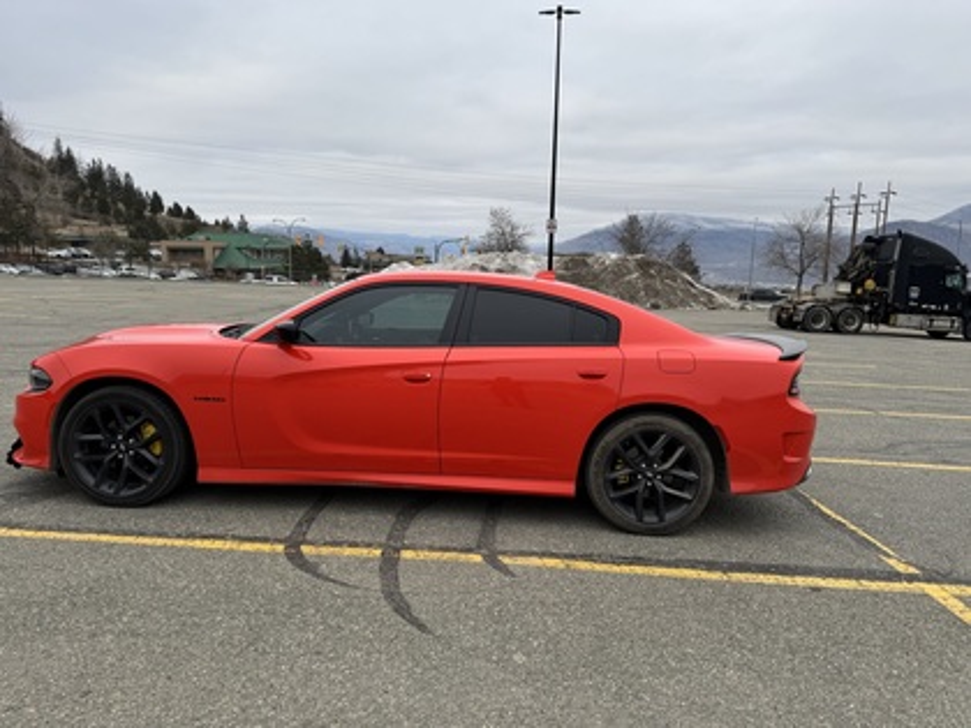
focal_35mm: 24
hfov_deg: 71.6
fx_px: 673
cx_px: 486
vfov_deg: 56.8
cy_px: 364
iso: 80
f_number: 1.78
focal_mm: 6.76
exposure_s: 1/723
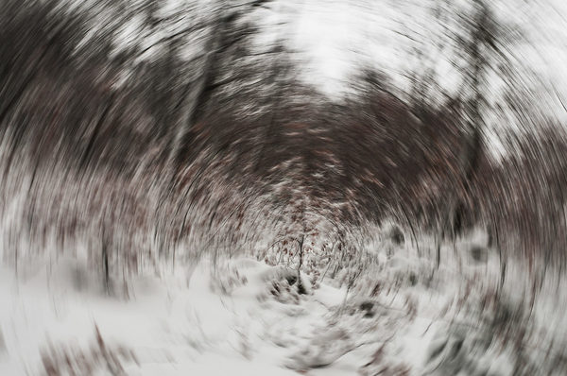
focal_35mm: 75
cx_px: 284
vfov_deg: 18.1
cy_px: 188
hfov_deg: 27.0
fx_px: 1179
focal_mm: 50
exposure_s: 1/60
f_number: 6.3
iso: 200
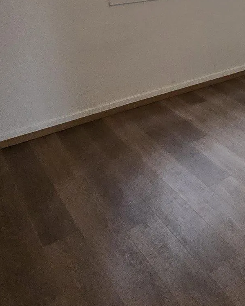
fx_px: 353
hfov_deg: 33.9
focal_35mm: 39
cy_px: 47
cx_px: 259
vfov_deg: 43.8
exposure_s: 1/60
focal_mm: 2.2
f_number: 2.2
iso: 640
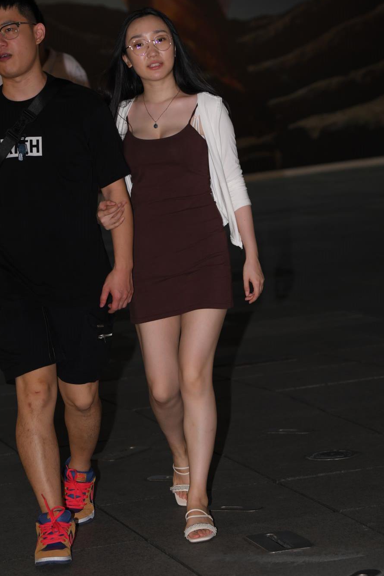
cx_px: 174
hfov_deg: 9.5
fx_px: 2321
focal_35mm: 145
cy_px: 223
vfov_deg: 14.1
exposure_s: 1/200
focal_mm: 98
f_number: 4
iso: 640
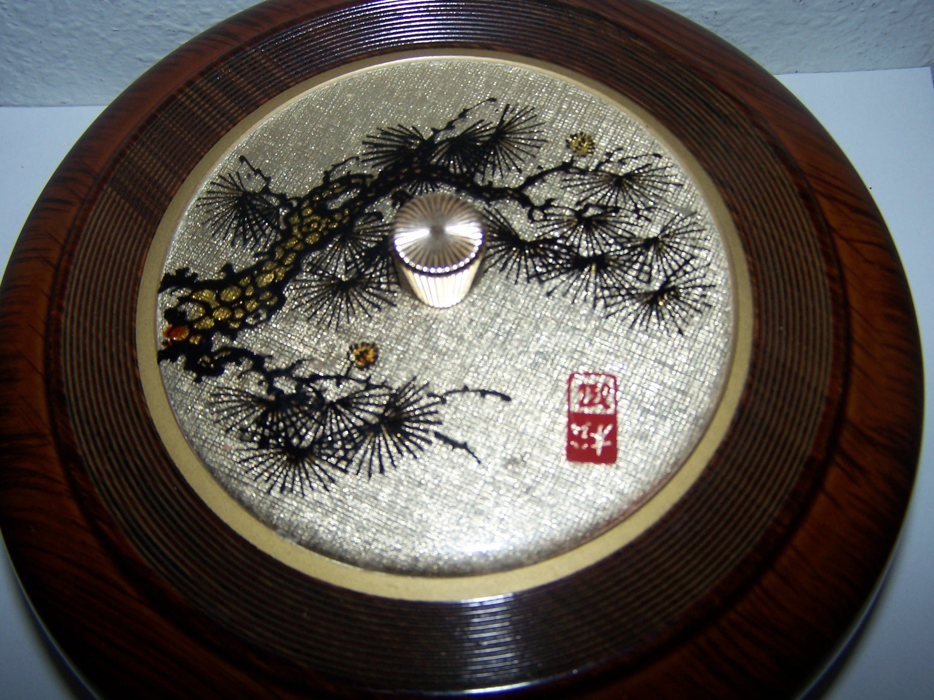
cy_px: 350
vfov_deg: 37.7
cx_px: 467
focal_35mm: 38
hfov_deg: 49.0
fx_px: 1025
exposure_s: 1/60
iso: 80
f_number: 2.8
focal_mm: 6.3
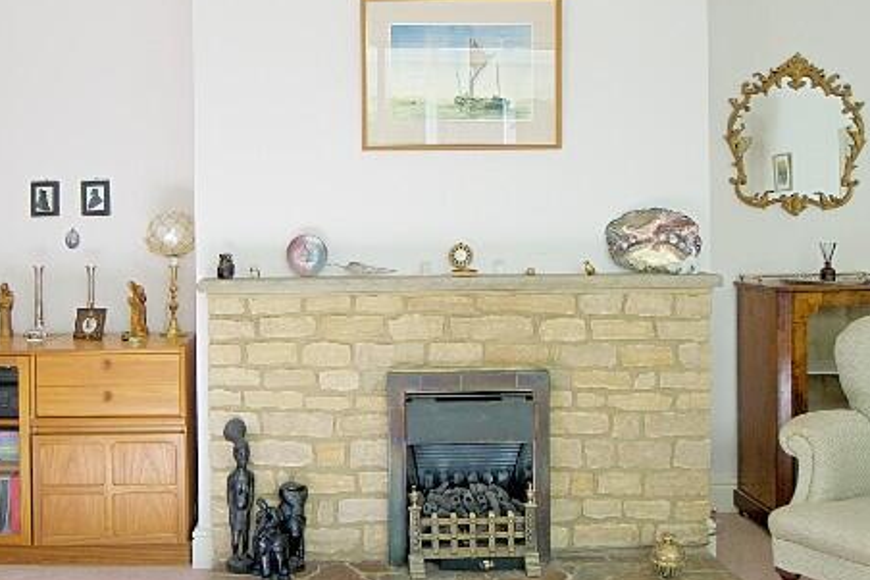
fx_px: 821
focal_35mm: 34
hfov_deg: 55.2
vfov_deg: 38.7
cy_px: 232
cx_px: 331
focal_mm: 10
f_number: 4
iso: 250
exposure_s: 1/160
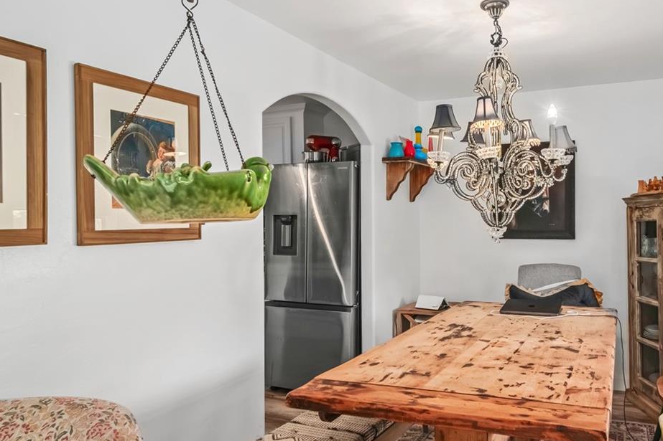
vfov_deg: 49.5
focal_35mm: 26
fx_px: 479
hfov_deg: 67.7
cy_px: 208
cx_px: 436
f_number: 9
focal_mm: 10
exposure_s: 1/4
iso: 250
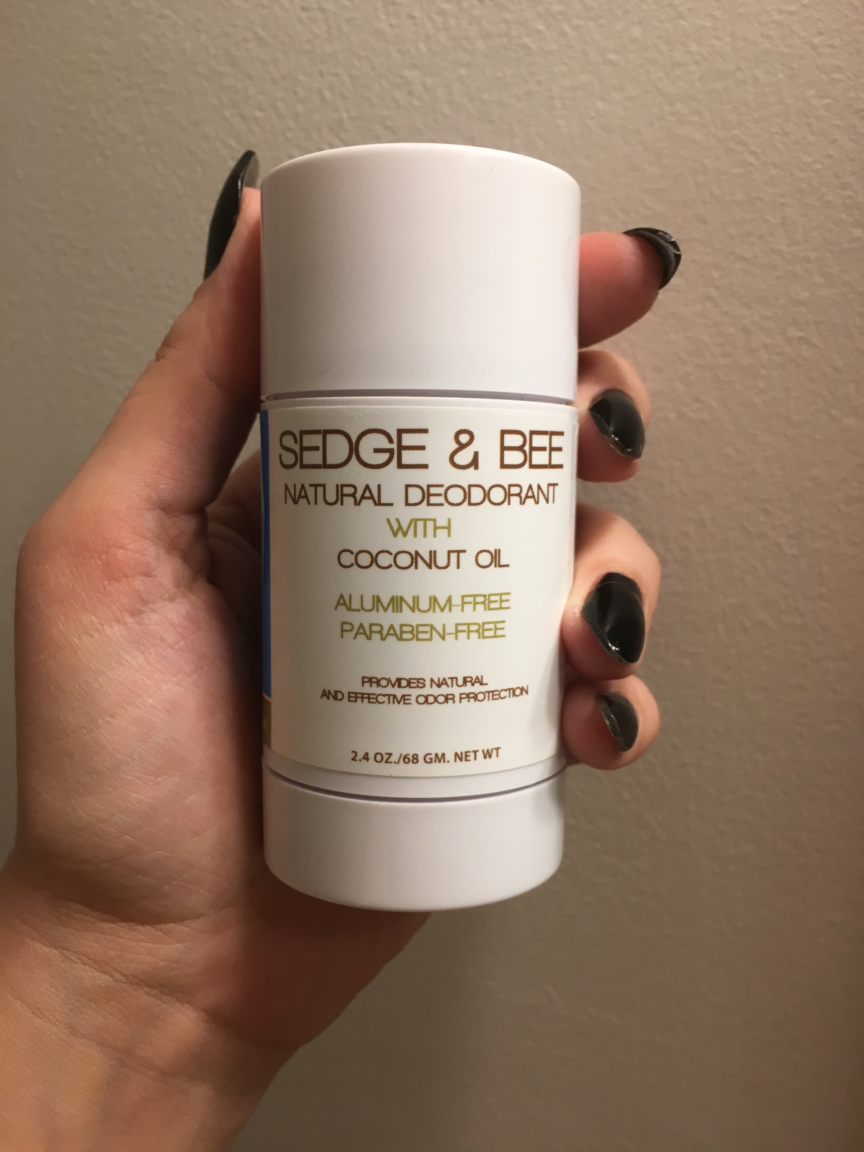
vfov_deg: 61.7
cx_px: 432
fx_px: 965
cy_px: 576
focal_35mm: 29
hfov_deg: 48.2
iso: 25
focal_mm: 4.15
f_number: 2.2
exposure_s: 1/40
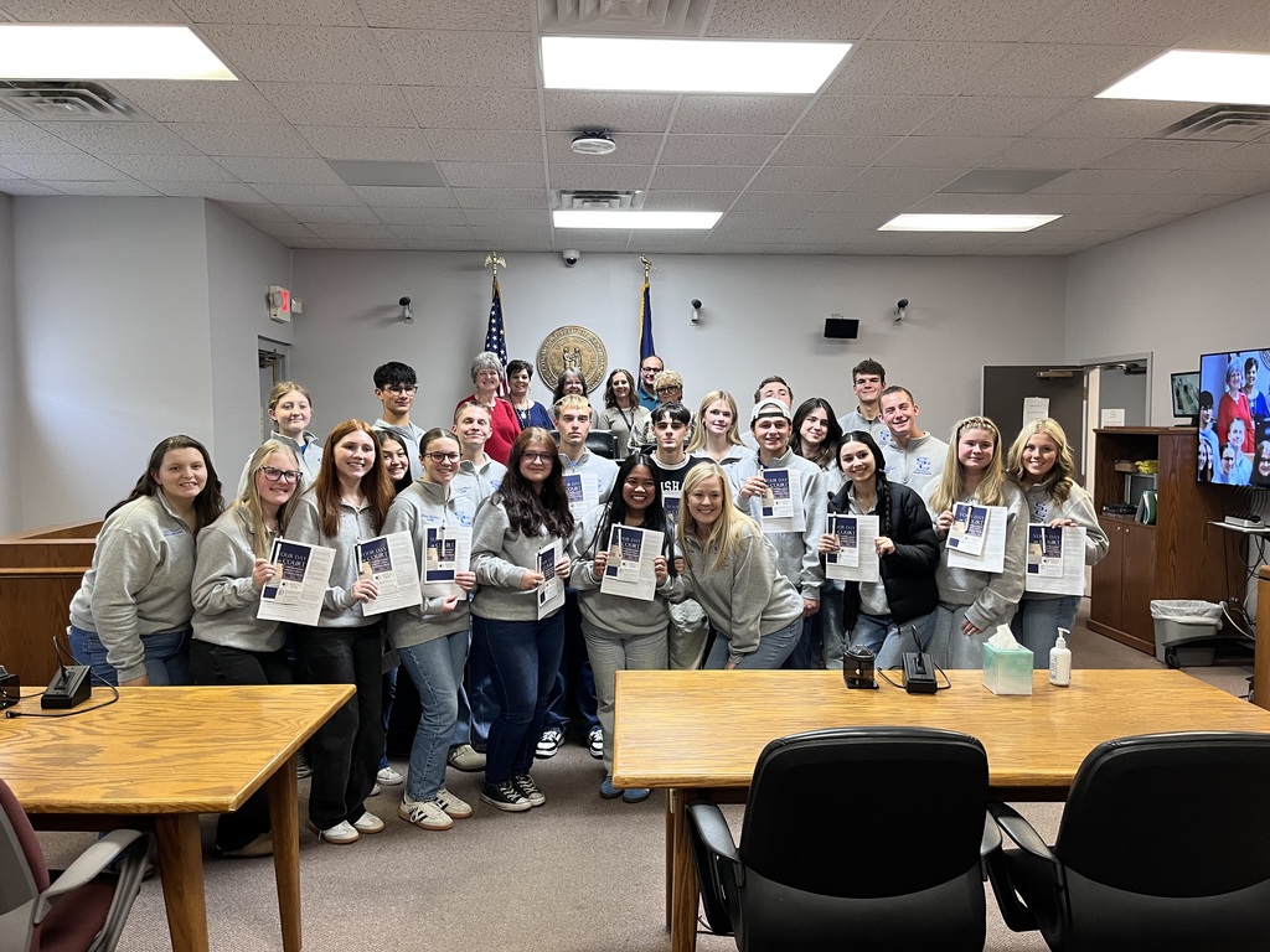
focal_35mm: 26
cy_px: 476
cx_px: 635
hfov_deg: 67.3
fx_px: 954
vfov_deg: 53.1
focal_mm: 5.1
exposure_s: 1/60
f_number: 1.6
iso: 160
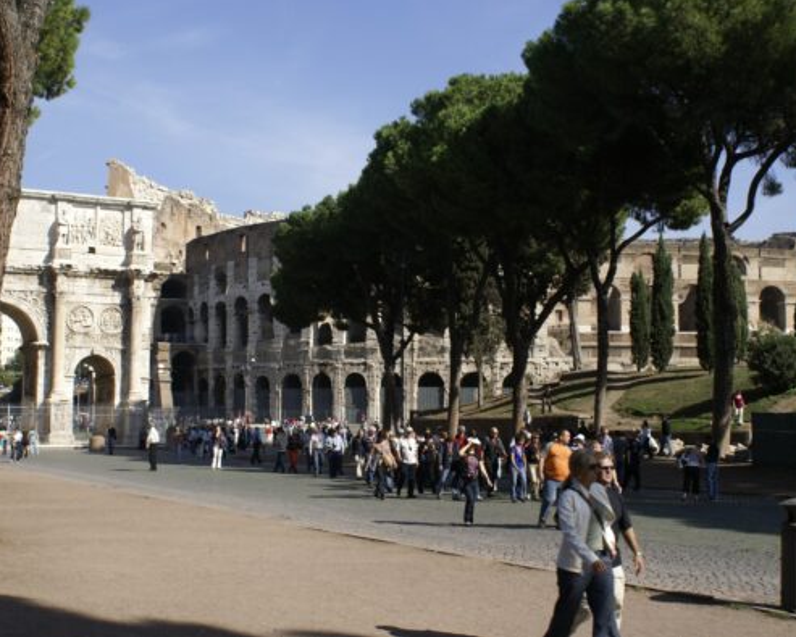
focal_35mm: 48
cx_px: 394
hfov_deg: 38.8
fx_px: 1131
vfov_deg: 31.5
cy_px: 314
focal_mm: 28
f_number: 11
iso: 100
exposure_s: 1/100
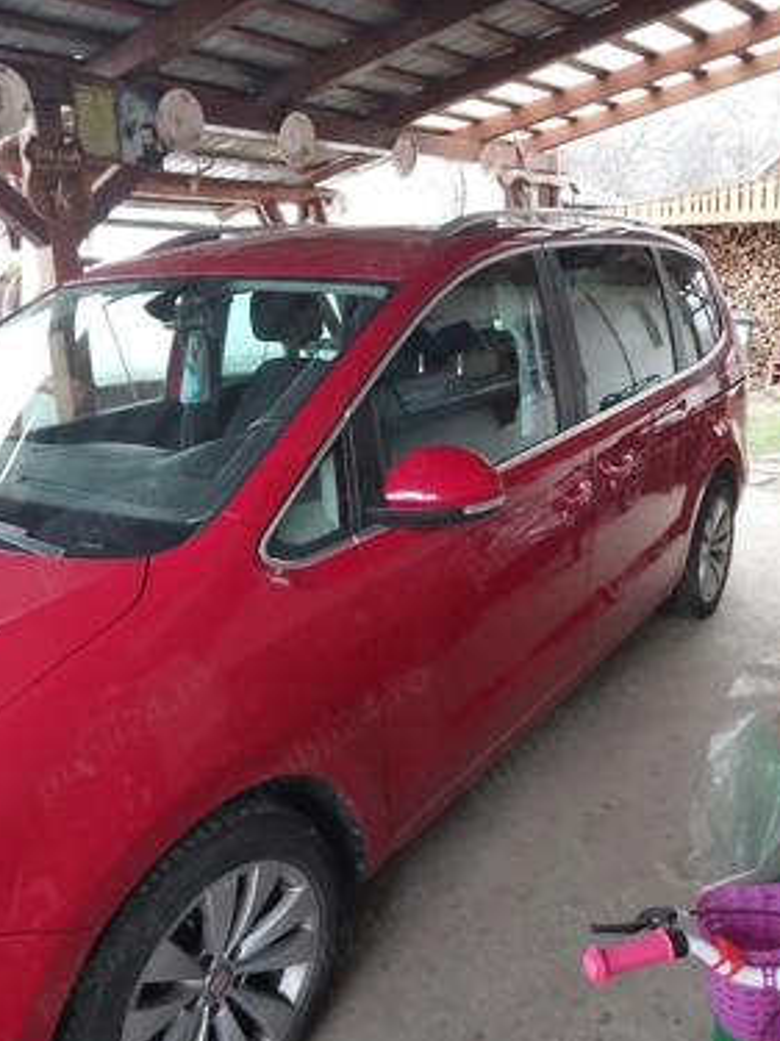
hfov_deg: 44.1
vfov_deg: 56.8
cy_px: 550
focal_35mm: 32
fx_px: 962
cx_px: 394
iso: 500
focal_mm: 4.6
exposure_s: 1/25
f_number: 1.8
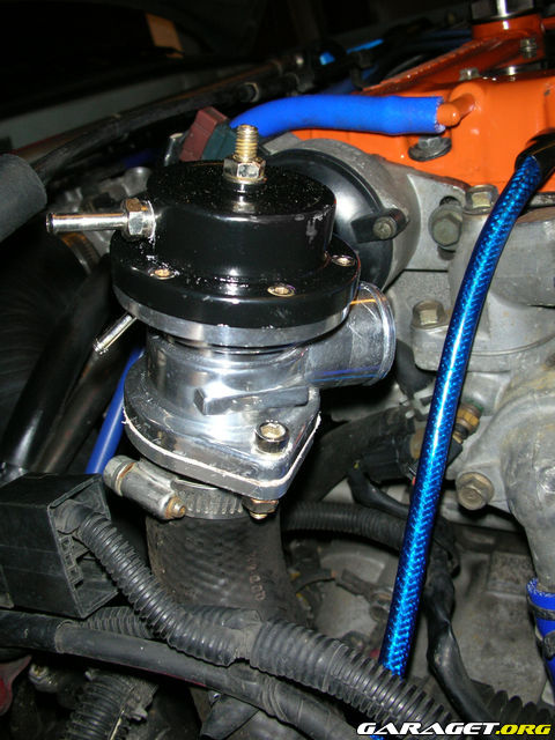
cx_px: 278
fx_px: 748
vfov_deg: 52.6
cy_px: 370
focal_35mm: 35
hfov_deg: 40.7
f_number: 3
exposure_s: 1/60.1
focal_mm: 5.8
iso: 100
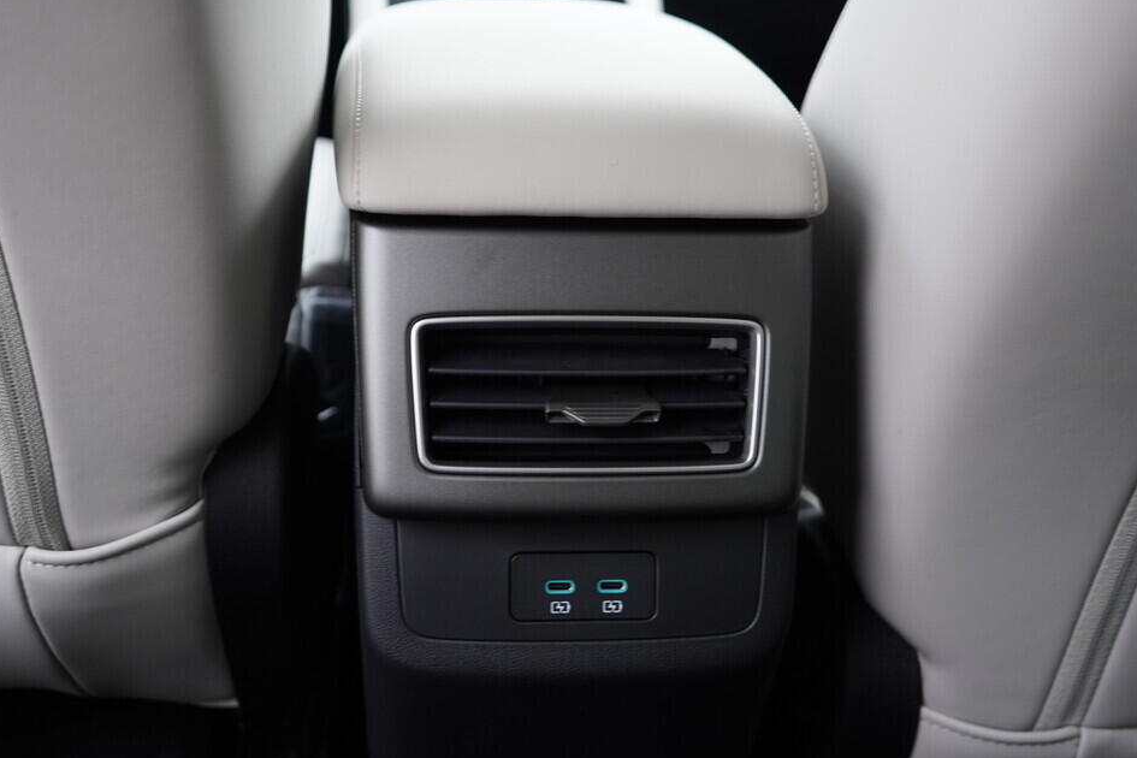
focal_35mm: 39
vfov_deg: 34.2
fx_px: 1232
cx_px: 551
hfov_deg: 49.5
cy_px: 386
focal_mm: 24
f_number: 2.8
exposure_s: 1/40
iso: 400
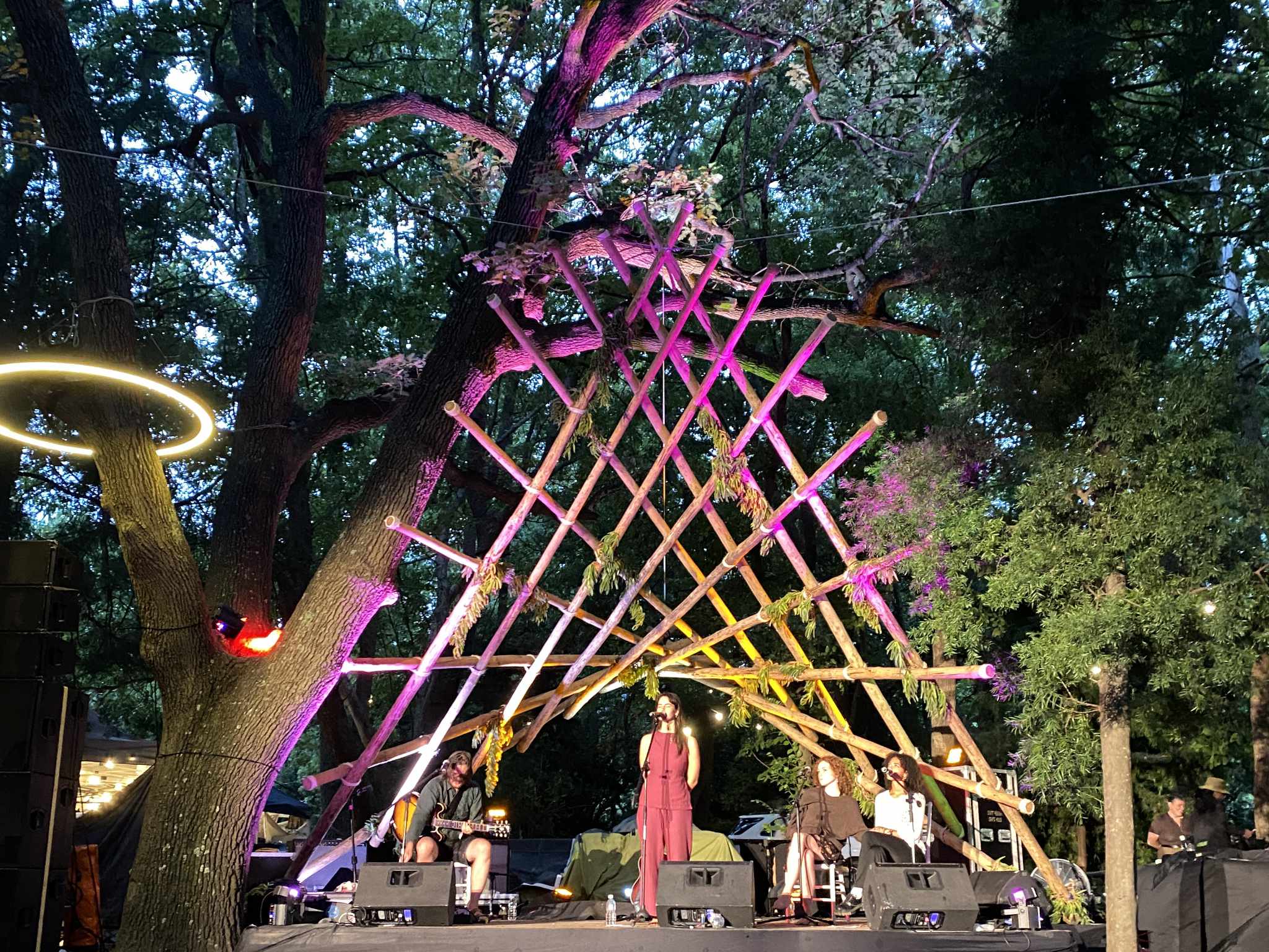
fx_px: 953
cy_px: 476
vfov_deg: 53.1
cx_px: 634
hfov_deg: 67.3
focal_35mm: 26
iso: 500
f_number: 1.8
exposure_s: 1/25
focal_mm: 4.2
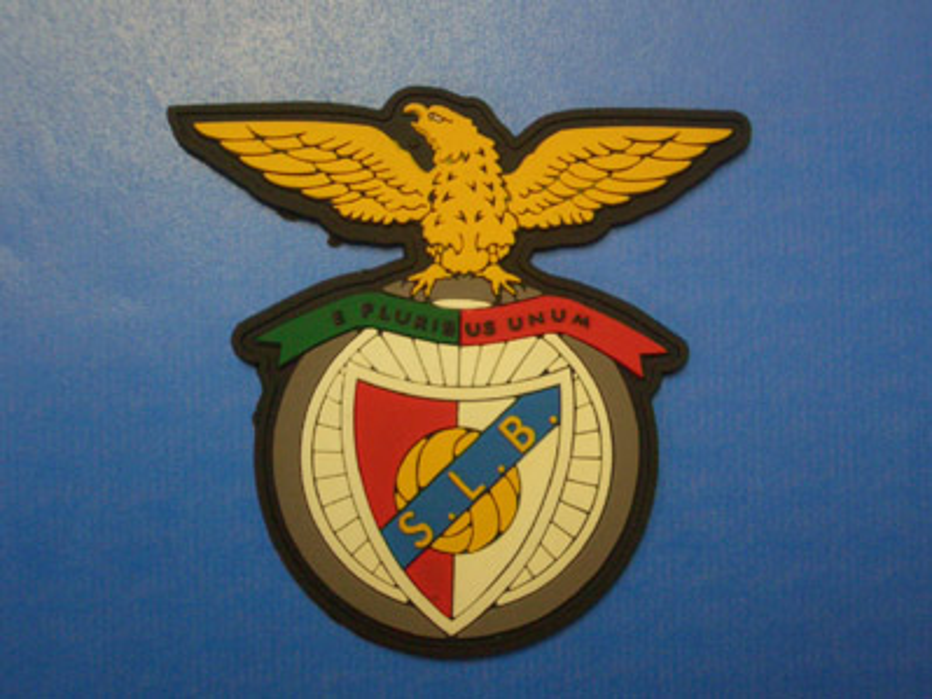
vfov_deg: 23.6
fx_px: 1669
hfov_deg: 31.2
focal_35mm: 62
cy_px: 350
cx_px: 466
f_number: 3.5
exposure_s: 1/50
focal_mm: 10.2
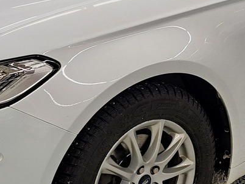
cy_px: 87
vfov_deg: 17.1
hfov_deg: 22.8
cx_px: 141
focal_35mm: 86
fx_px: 608
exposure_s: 1/50
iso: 80
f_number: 1.8
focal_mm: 5.23
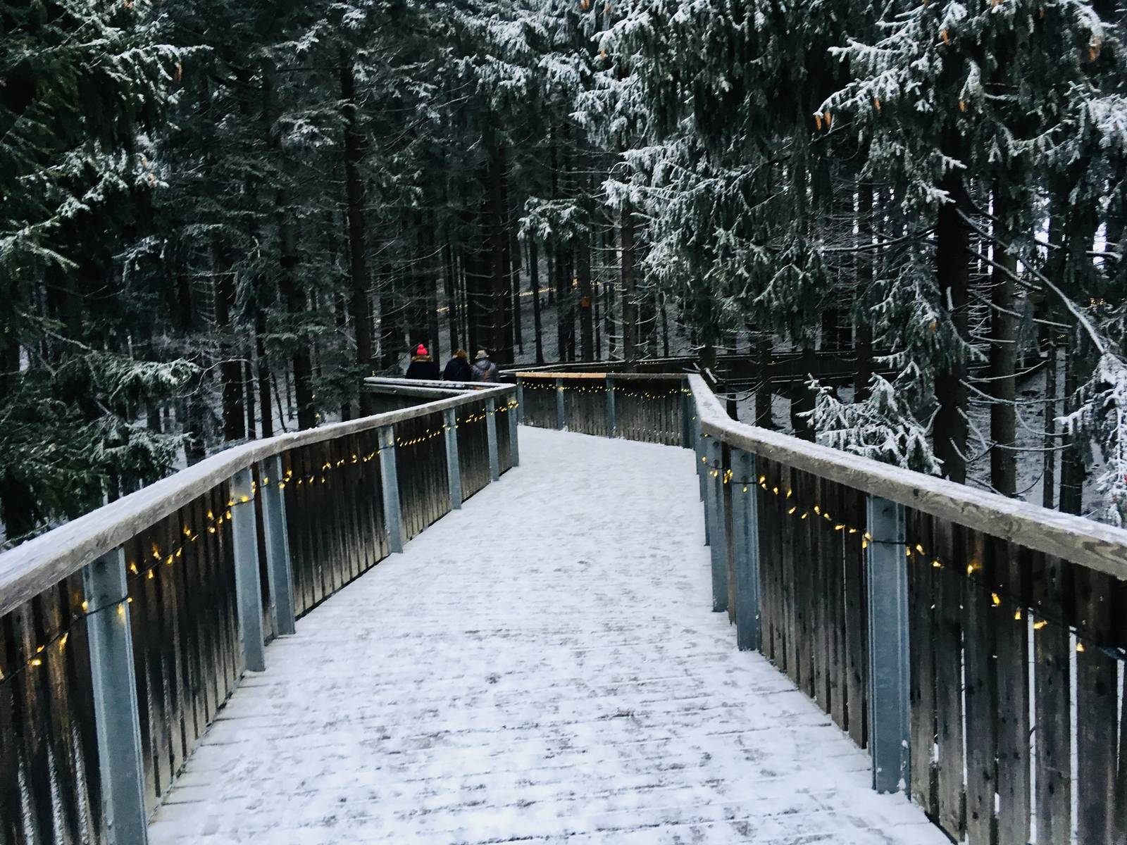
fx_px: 944
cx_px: 564
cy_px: 422
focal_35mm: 29
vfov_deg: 48.2
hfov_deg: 61.7
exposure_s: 1/33
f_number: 2.2
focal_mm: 4.15
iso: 50
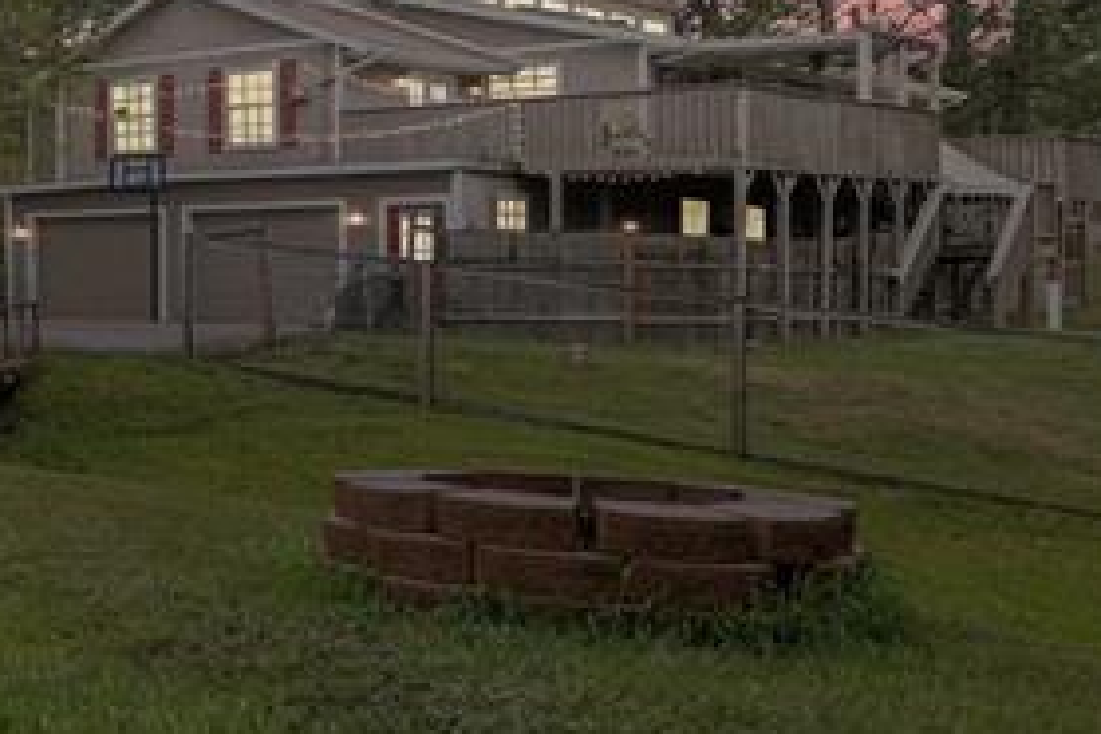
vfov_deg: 24.6
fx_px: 1682
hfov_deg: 23.0
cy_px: 284
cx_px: -801
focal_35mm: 55
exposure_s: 1/250
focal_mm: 10
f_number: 9
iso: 400
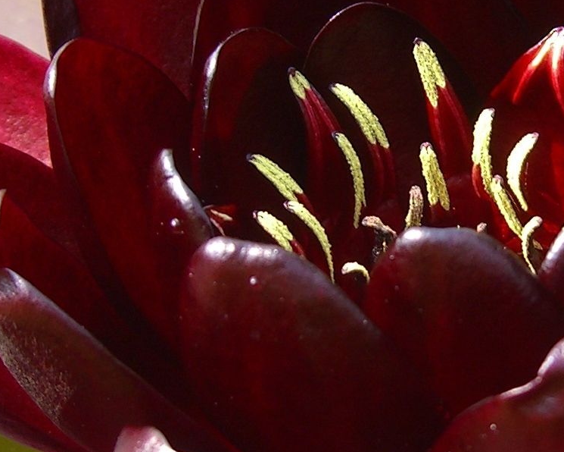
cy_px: 287
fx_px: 2554
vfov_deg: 10.1
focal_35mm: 153
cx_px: 432
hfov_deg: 12.6
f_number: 2.8
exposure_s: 1/200
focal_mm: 7.9
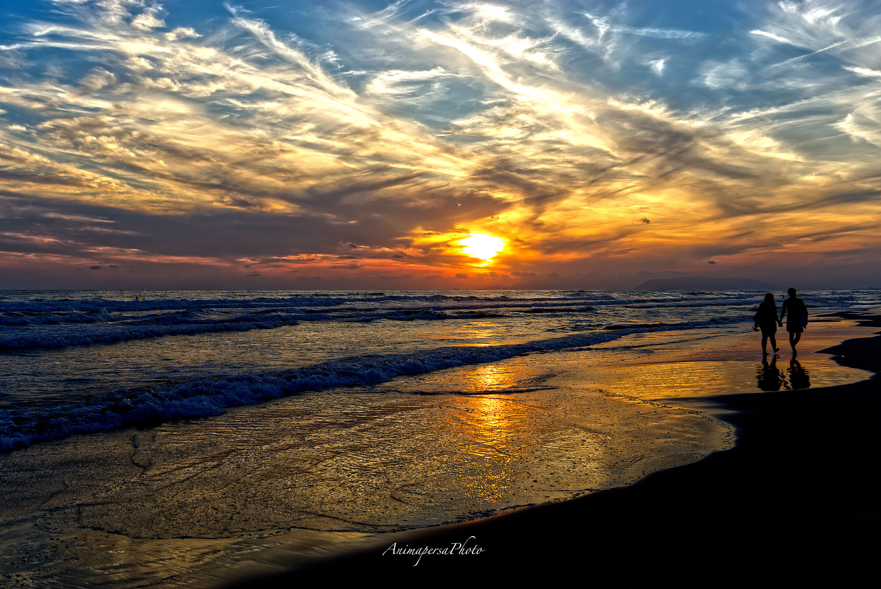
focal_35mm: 35
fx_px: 857
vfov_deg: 37.9
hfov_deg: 54.4
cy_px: 294
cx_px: 440
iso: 100
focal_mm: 35
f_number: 6.3
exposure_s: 1/200
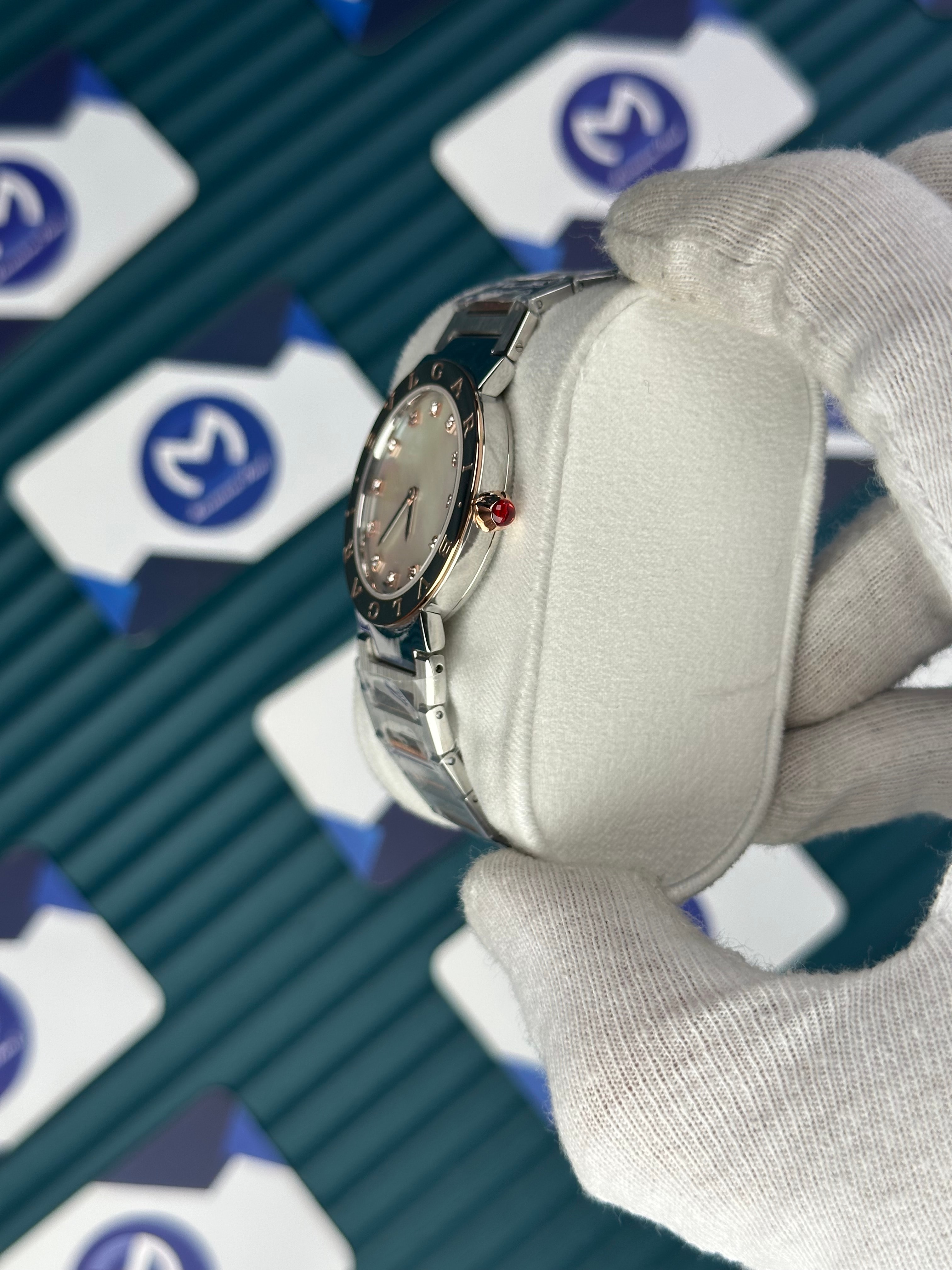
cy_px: 635
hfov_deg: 30.3
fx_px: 1760
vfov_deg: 39.7
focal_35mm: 48
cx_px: 476
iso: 64
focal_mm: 6.86
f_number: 1.78
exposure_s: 1/1041
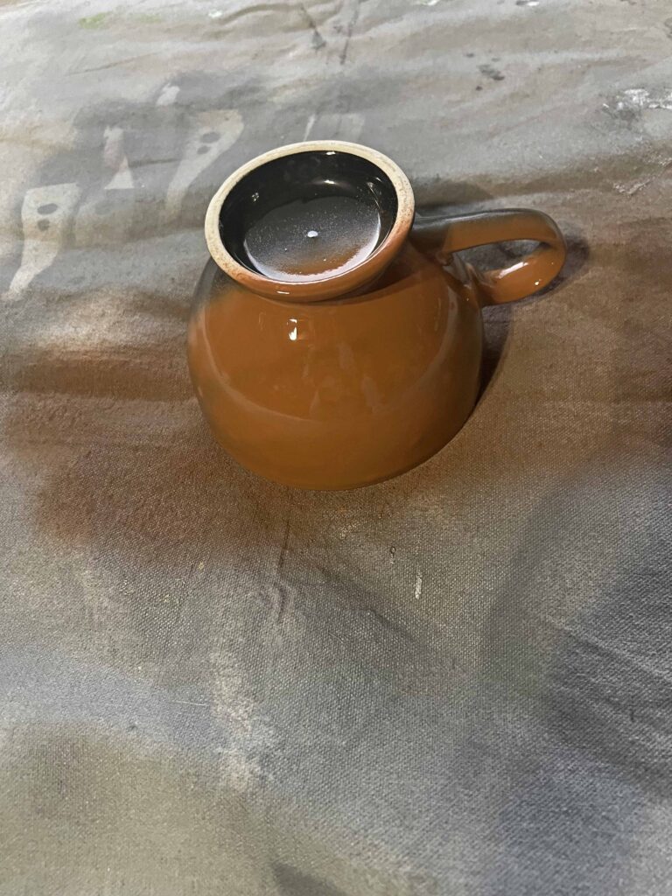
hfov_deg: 53.1
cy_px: 448
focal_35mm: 26
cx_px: 336
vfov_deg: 67.3
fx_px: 673
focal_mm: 5.7
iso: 500
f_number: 1.5
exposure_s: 1/30
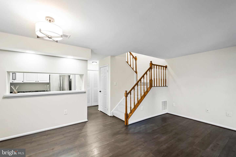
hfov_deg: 100.4
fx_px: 98
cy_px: 78
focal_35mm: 15
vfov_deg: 77.3
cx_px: 118
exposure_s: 1/15
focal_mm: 10
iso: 640
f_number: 7.1
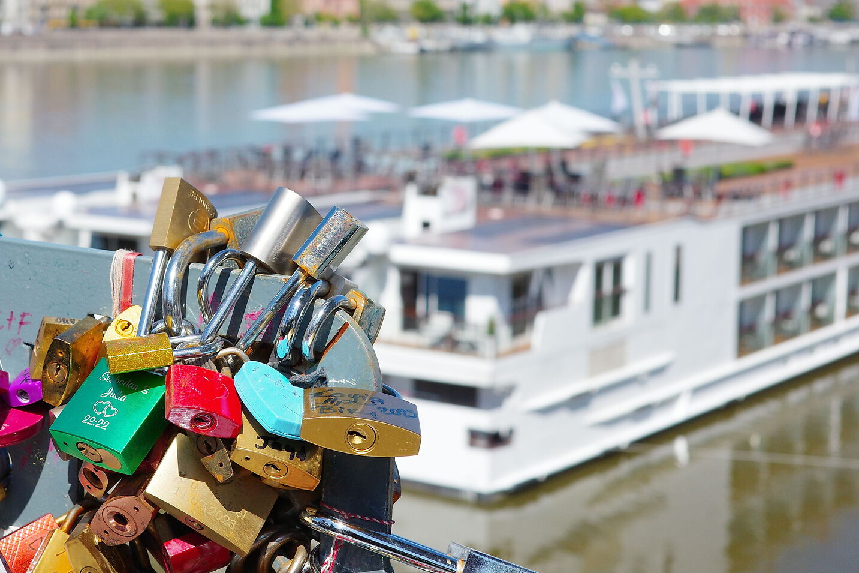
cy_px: 217
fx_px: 1598
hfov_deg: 29.6
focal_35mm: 67
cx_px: 206
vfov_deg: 20.3
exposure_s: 1/1000
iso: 200
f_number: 5.6
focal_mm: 26
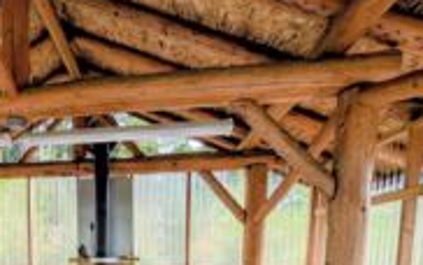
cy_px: 289
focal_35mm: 28
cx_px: 84
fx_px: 323
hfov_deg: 60.9
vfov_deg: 37.5
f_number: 1.7
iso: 43
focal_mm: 2.02
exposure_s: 1/294
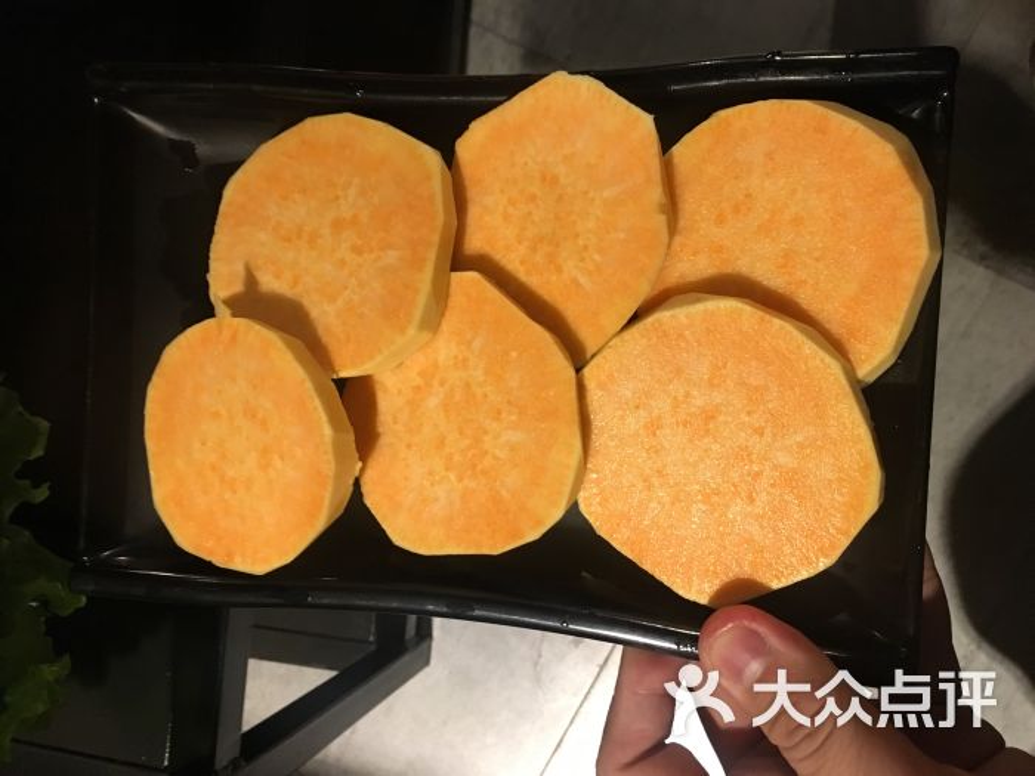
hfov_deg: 61.7
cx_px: 518
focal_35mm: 29
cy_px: 388
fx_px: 867
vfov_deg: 48.2
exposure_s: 1/17
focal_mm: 4.15
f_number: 2.2
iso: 200
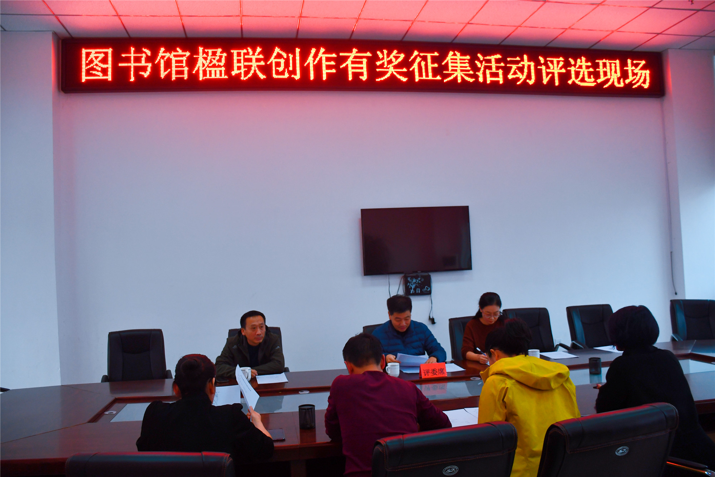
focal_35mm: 27
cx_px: 358
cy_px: 238
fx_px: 536
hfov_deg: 67.4
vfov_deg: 47.9
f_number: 3.5
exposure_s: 1/160
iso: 800
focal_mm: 18
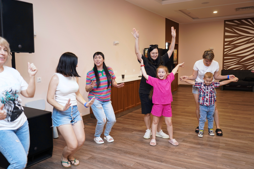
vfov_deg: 42.3
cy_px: 84
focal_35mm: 31
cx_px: 127
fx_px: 219
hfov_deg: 60.3
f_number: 2.8
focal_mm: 31
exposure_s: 1/60
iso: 400
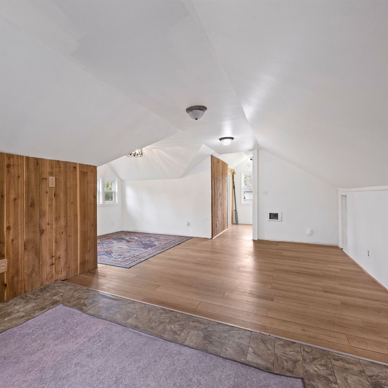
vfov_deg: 80.7
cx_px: 155
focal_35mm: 18
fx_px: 228
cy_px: 195
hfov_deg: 79.8
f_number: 5
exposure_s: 1/40
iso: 1000
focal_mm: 14
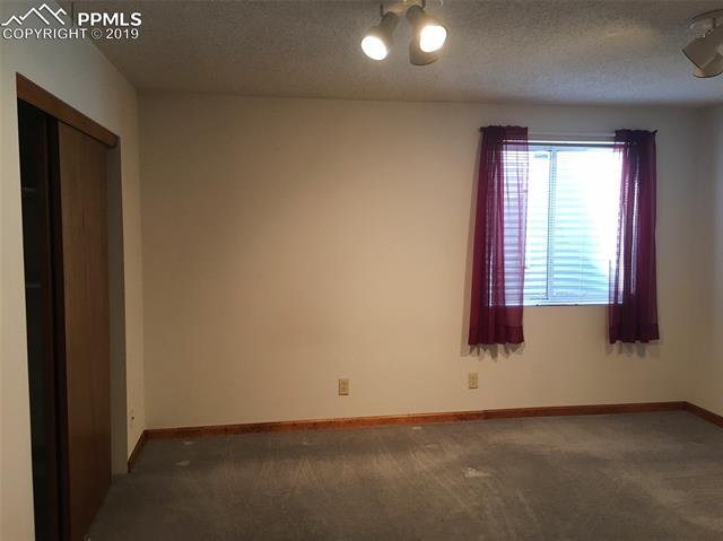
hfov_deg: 61.7
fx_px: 605
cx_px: 362
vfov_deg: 48.2
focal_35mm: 29
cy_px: 270
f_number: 2.2
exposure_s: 1/30
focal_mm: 4.15
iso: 100
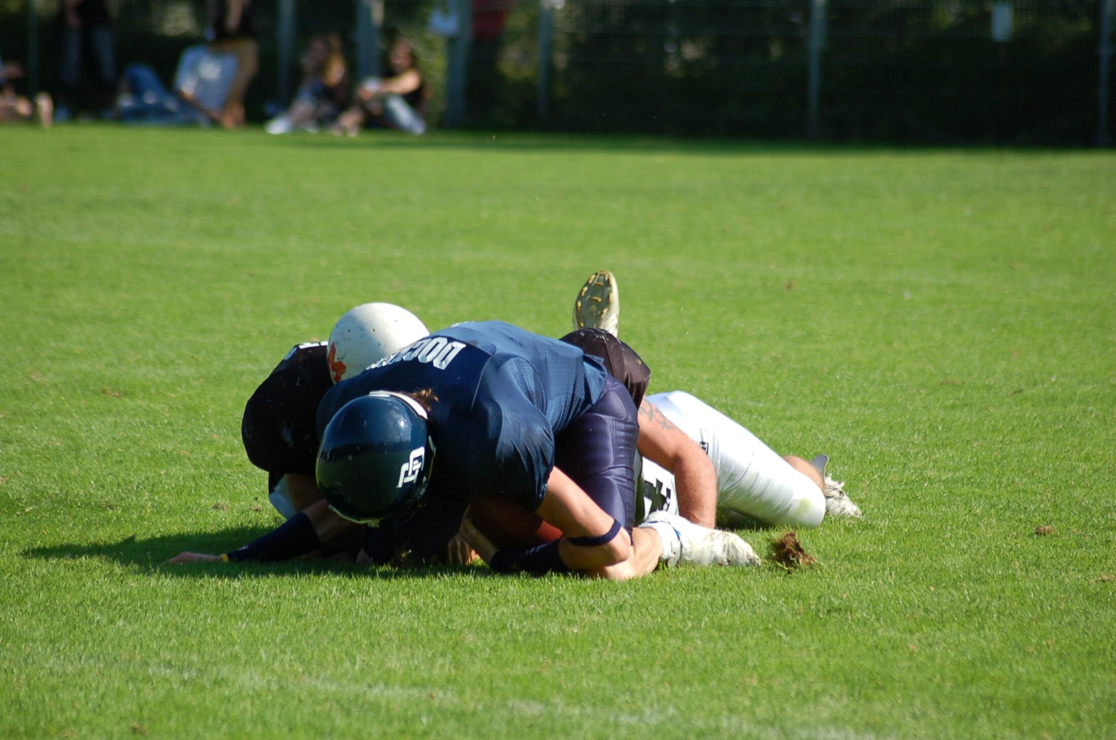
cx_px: 558
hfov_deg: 7.1
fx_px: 9050
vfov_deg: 4.7
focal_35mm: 292
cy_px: 370
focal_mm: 195
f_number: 5
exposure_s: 1/1000
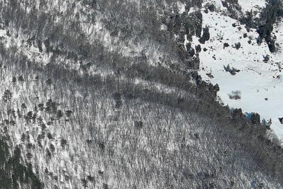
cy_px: 220
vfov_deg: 10.8
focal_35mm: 125
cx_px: 97
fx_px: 983
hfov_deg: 16.4
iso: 102
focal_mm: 10.57
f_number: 2.8
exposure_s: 1/2342
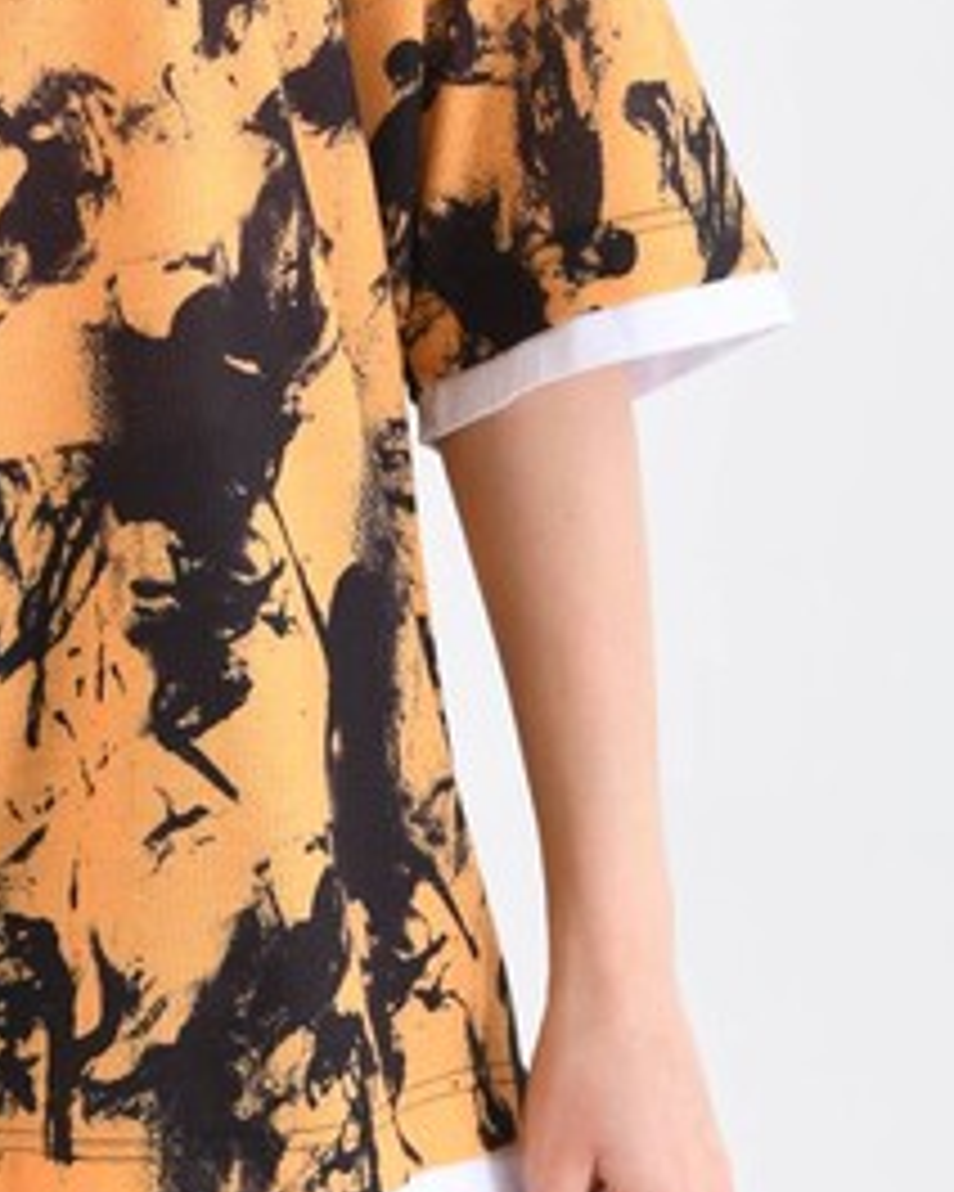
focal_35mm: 146
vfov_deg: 13.0
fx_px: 5153
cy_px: 0
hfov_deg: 10.5
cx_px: -54
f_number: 6.3
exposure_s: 1/125
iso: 160
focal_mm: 55
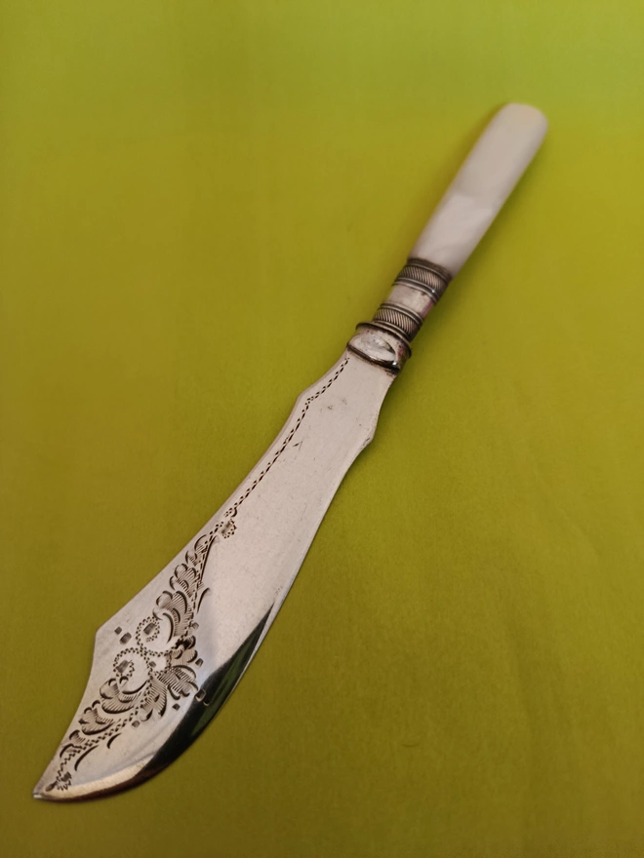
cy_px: 429
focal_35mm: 24
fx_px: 595
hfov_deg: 56.8
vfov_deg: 71.6
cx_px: 322
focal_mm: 5.24
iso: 1114
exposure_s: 1/25
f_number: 1.7
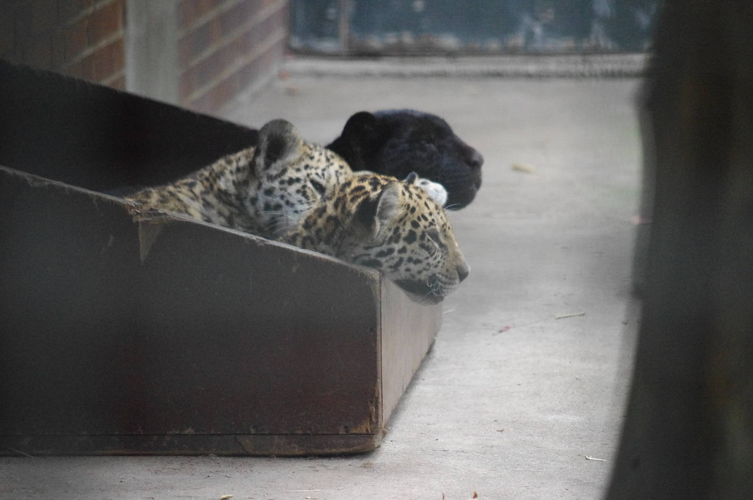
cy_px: 250
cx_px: 376
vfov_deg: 4.6
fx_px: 6268
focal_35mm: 300
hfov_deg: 6.9
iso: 3200
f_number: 5.6
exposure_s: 1/250
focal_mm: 200
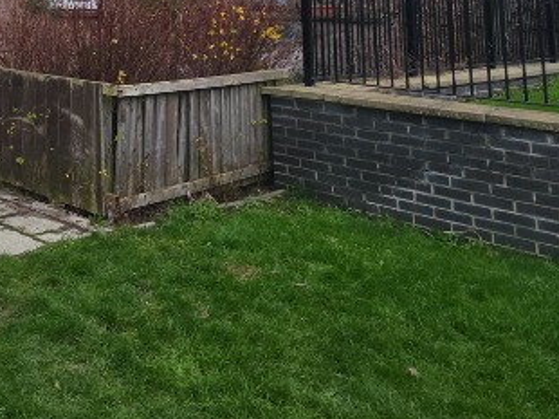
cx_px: -103
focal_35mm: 43
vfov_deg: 29.1
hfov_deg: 35.2
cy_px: -81
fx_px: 694
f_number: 1.9
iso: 25
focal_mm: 2.2
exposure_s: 1/100
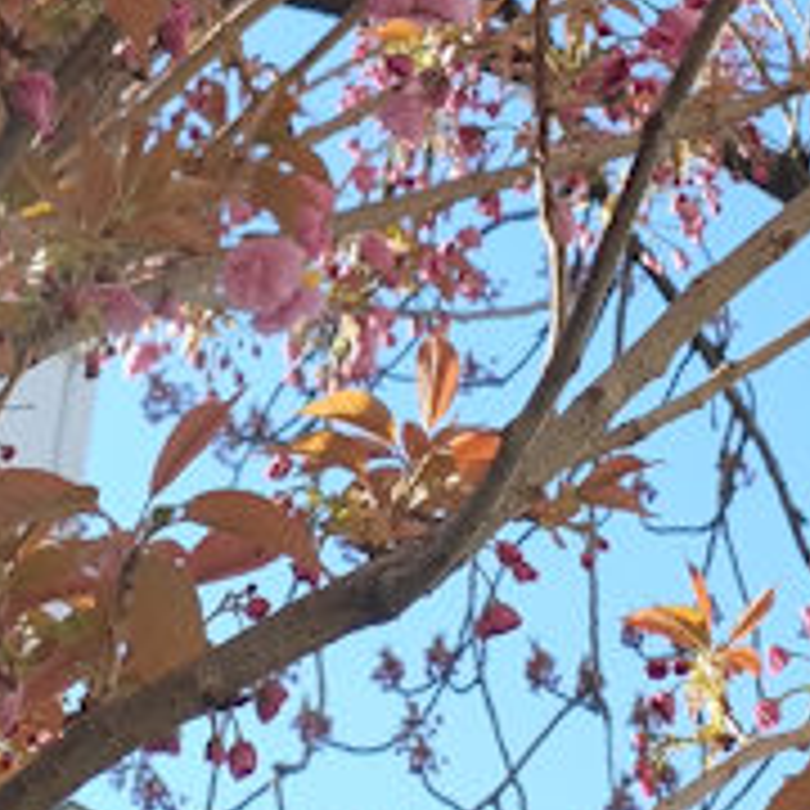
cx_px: 405
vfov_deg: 14.6
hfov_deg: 17.7
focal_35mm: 98
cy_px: -814
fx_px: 2594
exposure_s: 1/188
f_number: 1.7
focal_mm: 4.71
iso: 100
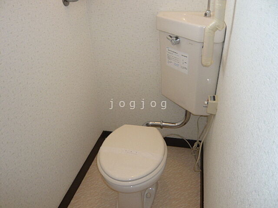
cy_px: 104
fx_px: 225
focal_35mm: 28
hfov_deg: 63.4
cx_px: 139
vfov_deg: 49.7
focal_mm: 4.6
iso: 100
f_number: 2.8
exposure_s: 1/30
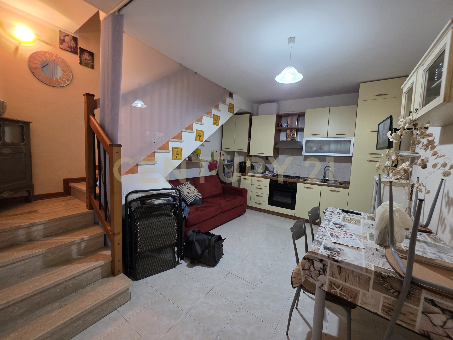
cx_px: 226
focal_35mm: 13
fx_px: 170
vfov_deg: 89.9
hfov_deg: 106.2
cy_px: 170
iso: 400
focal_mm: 2.2
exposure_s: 1/50
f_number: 1.9
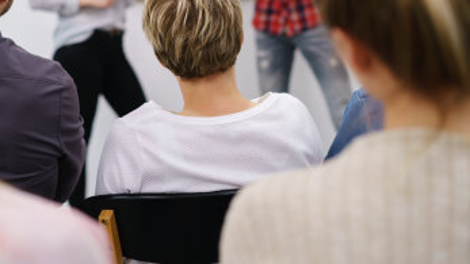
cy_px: 63
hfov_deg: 25.5
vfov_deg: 14.5
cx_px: 177
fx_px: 1034
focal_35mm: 83
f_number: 2.8
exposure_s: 1/160
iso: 100
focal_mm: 55
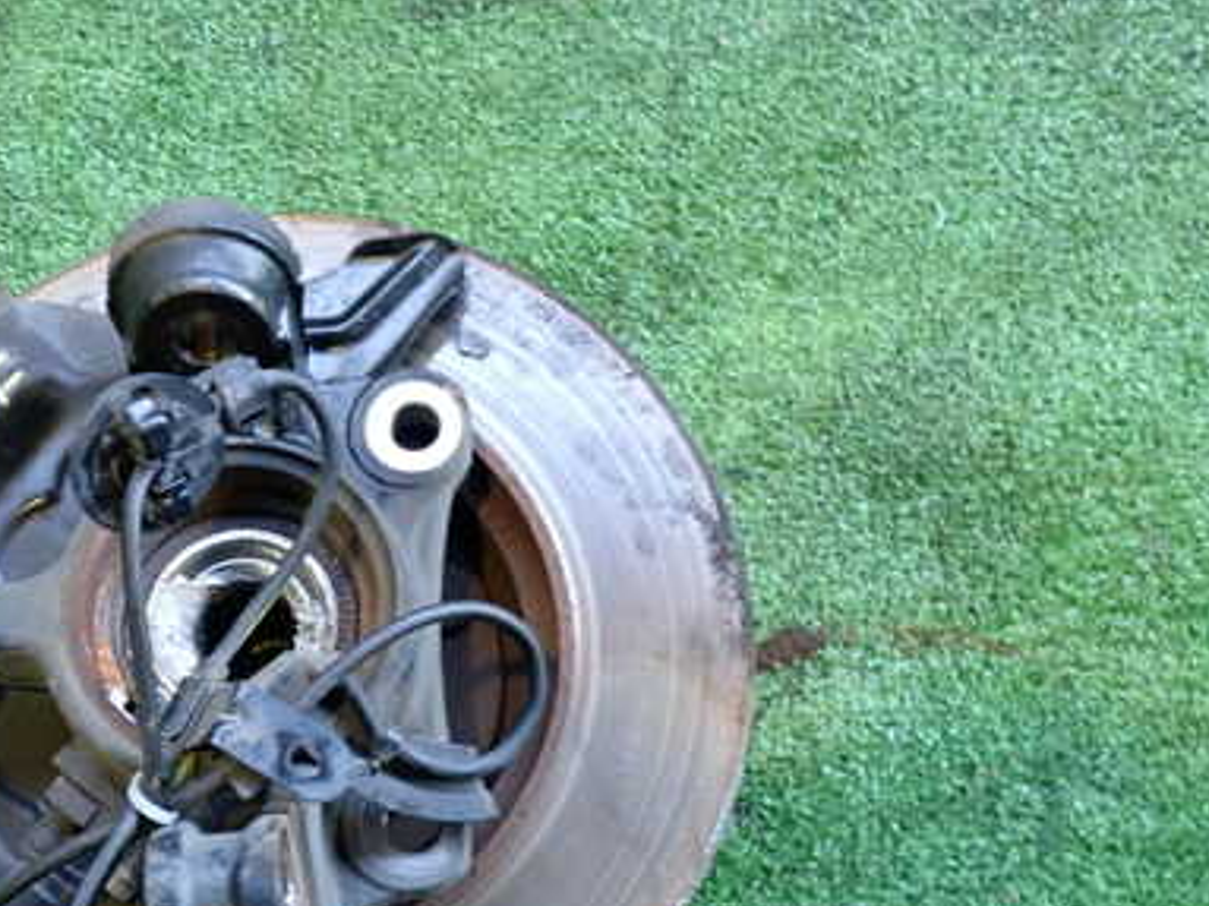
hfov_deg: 39.3
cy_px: 704
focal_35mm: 47
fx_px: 1641
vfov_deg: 30.2
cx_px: 300
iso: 250
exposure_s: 1/30
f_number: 2.3
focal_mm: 5.4
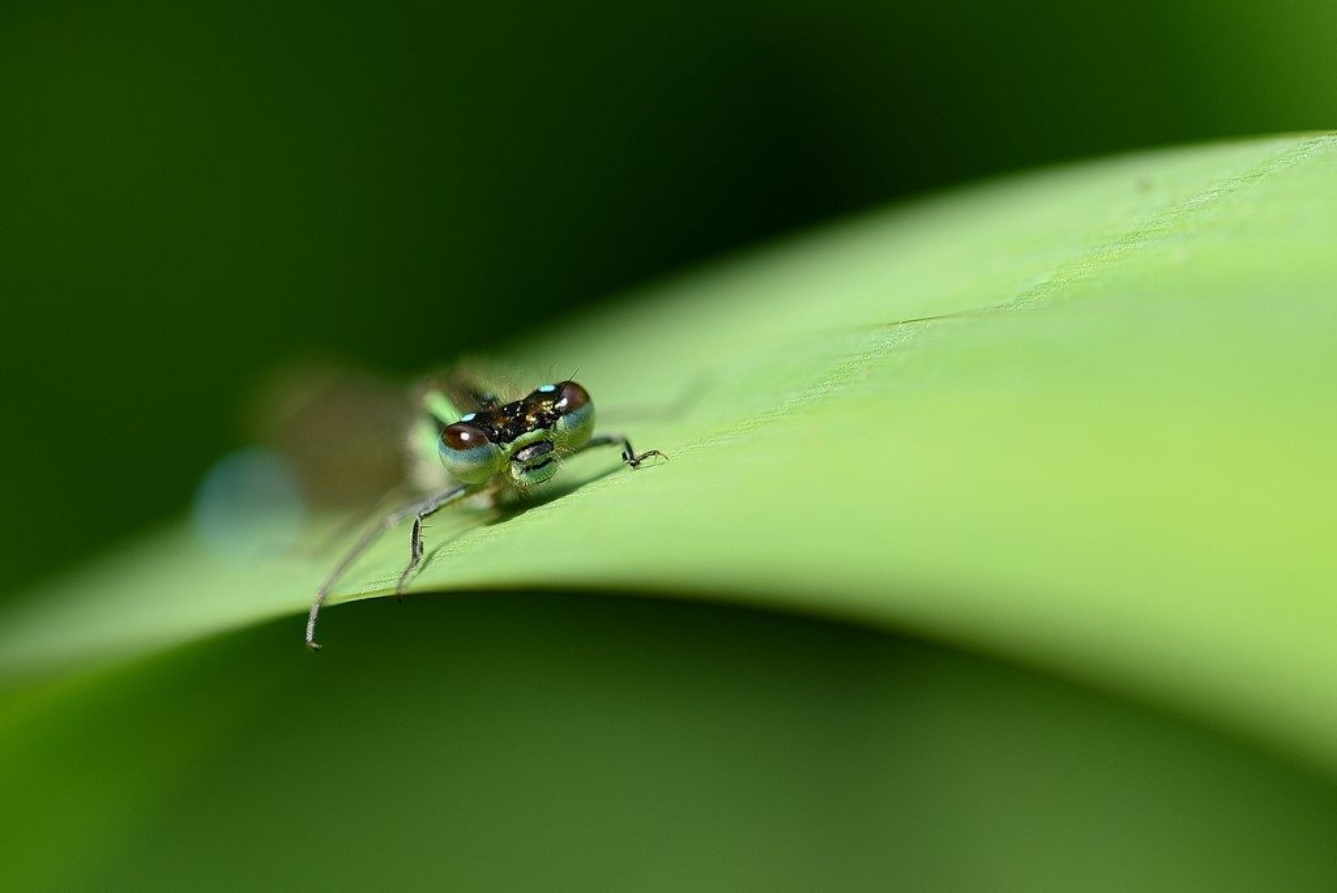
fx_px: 5852
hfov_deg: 13.0
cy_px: 446
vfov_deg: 8.7
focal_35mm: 158
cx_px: 668
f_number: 6.3
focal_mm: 105
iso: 100
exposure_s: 1/250
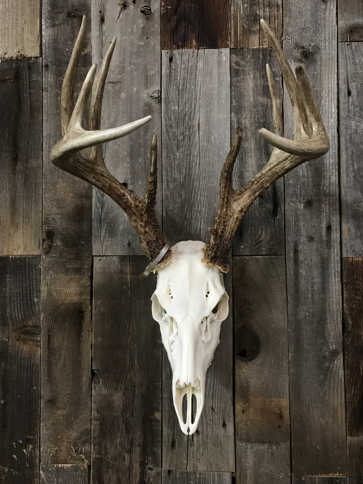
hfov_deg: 49.7
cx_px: 182
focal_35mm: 28
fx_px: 391
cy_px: 242
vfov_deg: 63.4
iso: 50
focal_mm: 3.99
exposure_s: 1/15
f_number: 1.8
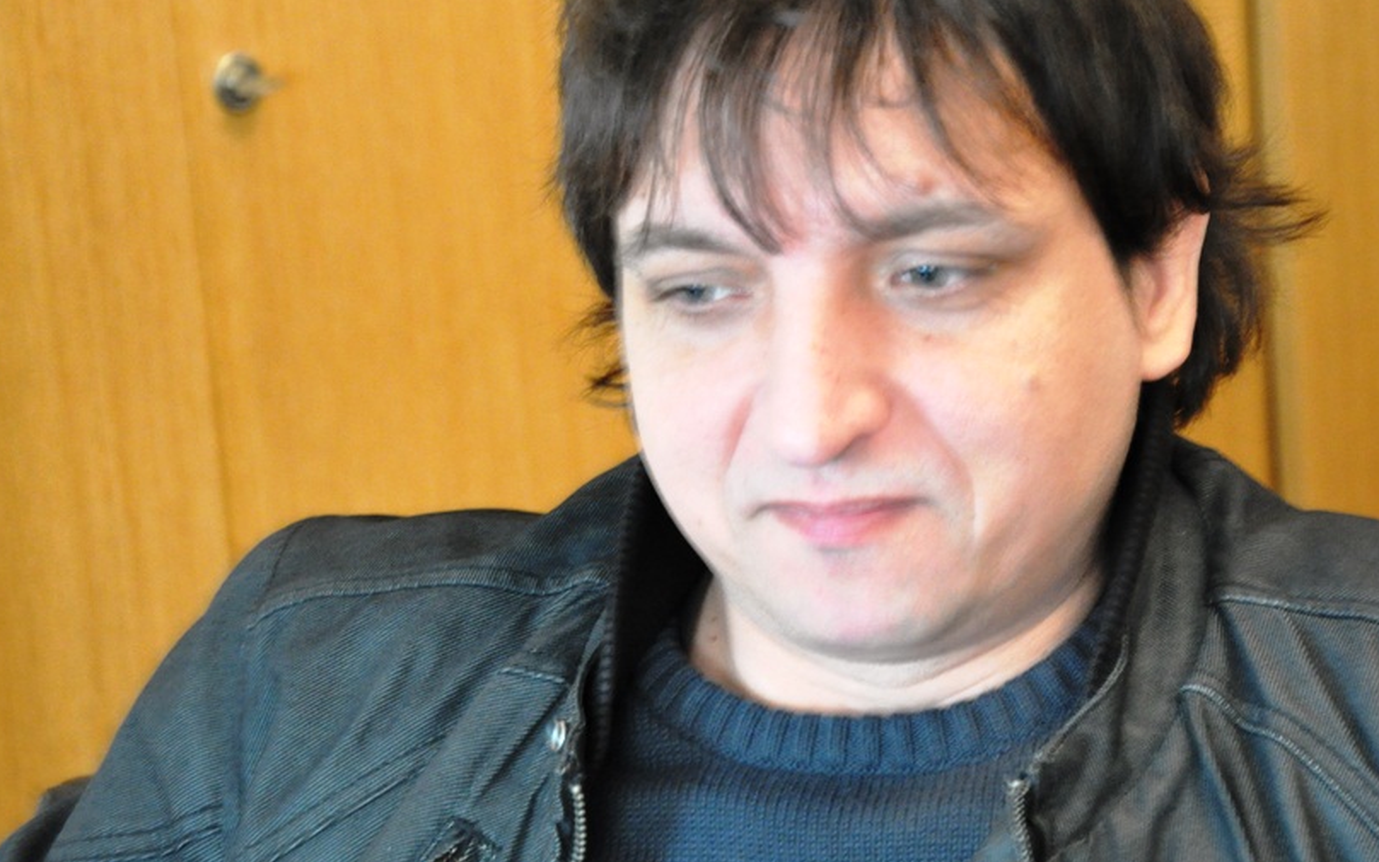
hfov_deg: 13.7
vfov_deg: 8.6
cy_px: 369
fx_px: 5750
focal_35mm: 153
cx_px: 828
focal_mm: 70
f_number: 5.3
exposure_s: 1/8
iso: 1600
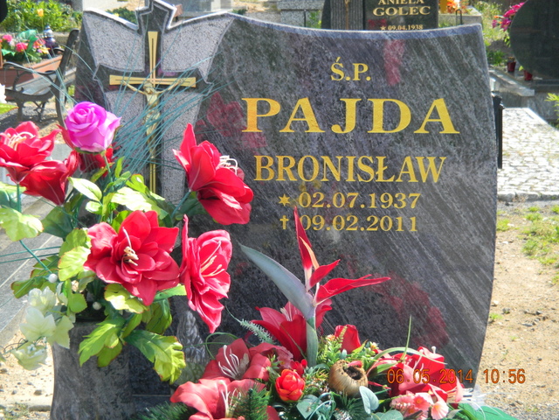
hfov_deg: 23.6
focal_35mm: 83
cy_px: 210
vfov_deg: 17.8
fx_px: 1340
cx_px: 280
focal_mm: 14.9
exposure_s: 1/153
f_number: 4.8
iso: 80
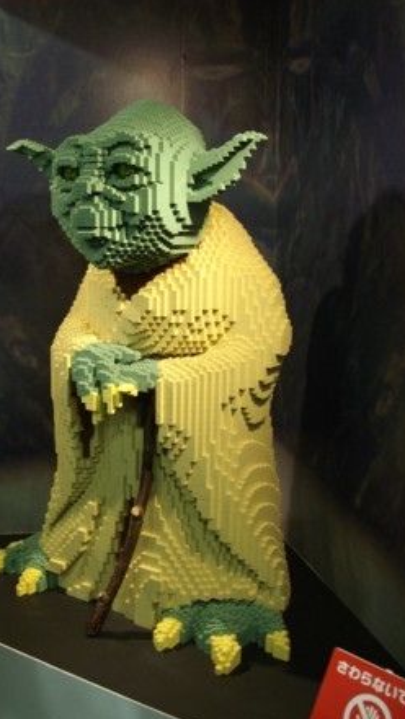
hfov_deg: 29.5
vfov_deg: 50.5
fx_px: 764
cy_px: 362
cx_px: 140
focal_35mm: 40
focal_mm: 6
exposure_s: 1/50
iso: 160
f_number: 2.7
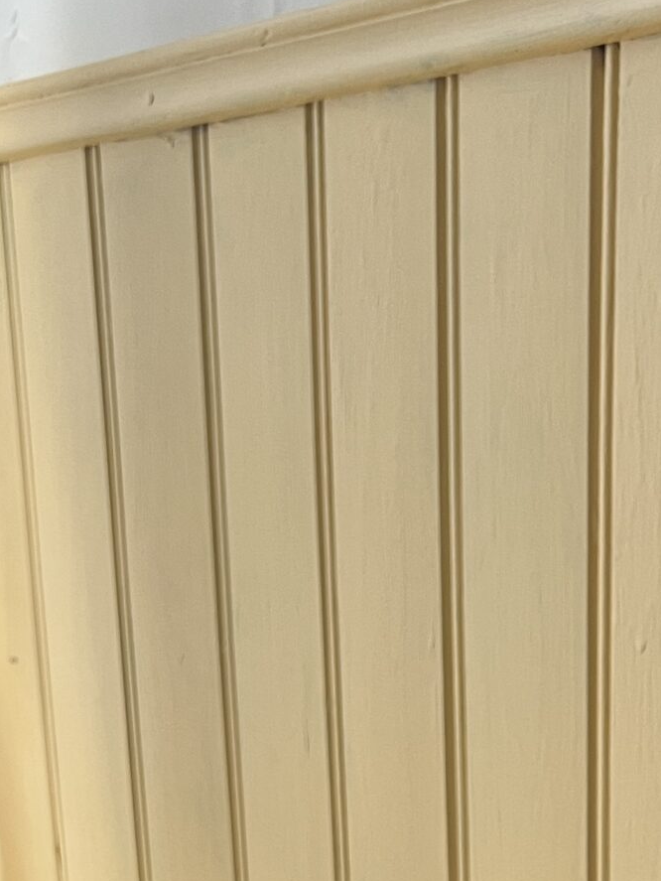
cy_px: 1116
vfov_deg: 23.3
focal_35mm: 75
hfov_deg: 19.2
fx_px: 1908
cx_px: 633
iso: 160
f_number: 1.5
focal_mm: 5.7
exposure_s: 1/60
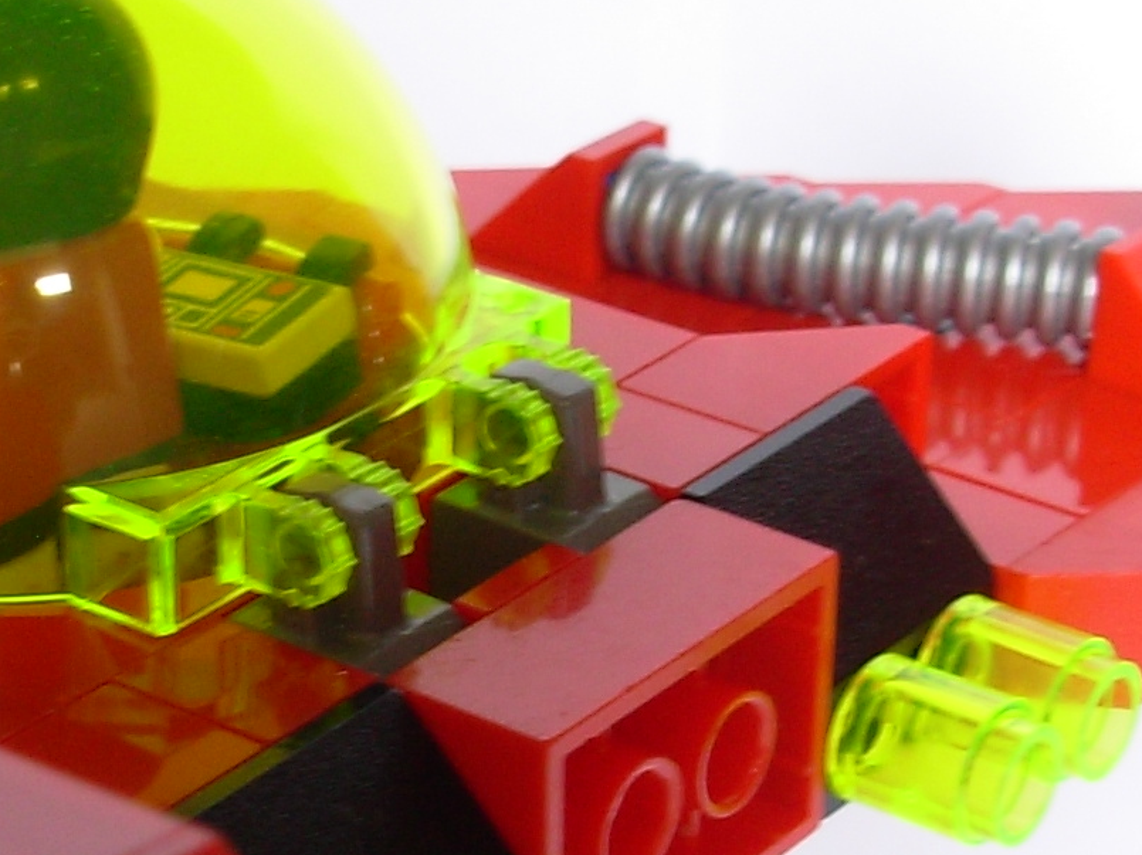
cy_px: 615
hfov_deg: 14.8
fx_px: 4386
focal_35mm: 133
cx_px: 441
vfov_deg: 11.1
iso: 50
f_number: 2.9
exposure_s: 1/12.7
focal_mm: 6.3
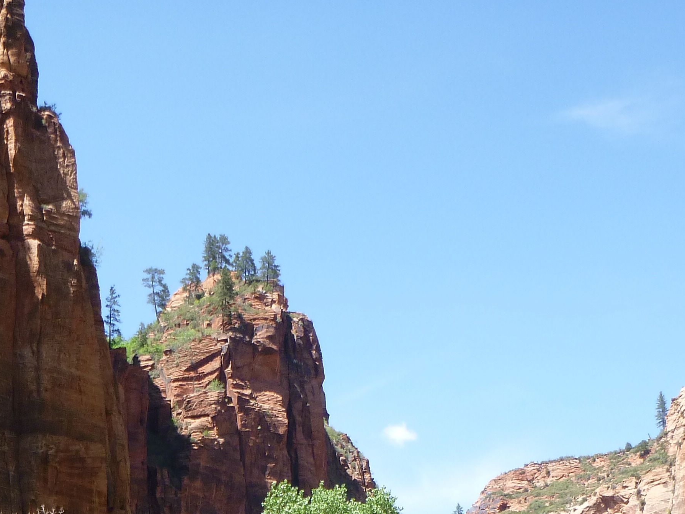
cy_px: 628
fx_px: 1682
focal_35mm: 85
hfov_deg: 22.8
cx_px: 186
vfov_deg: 16.6
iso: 100
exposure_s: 1/200
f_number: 4.3
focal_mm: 5.9
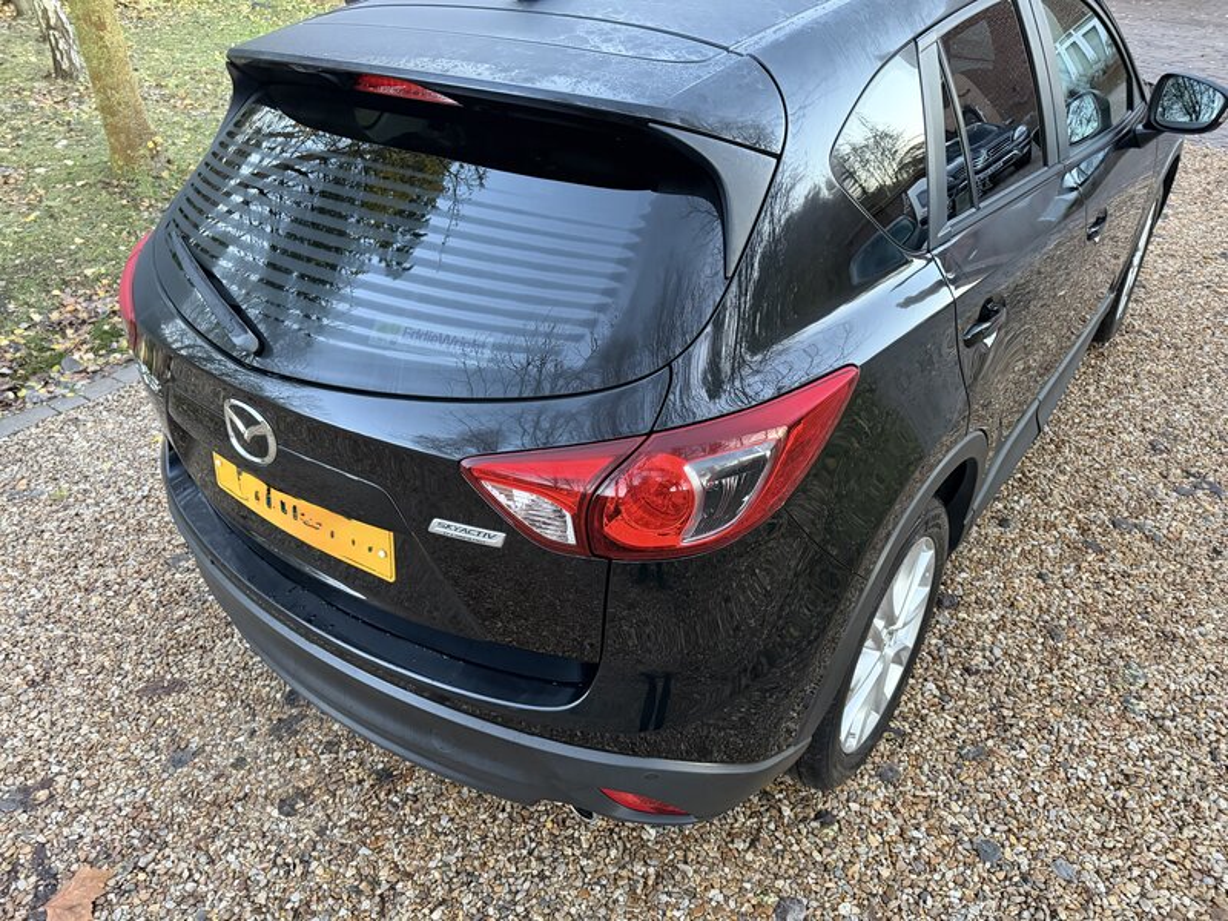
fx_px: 851
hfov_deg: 71.6
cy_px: 460
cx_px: 614
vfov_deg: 56.8
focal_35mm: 24
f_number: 1.78
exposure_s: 1/51
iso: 800
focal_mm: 6.76
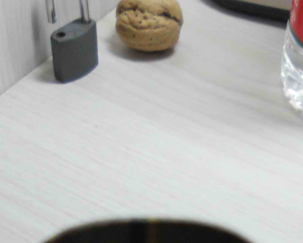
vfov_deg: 14.9
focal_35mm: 96
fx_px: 861
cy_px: 363
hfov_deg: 20.0
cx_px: 171
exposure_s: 1/30
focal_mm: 4.9
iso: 200
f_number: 3.2
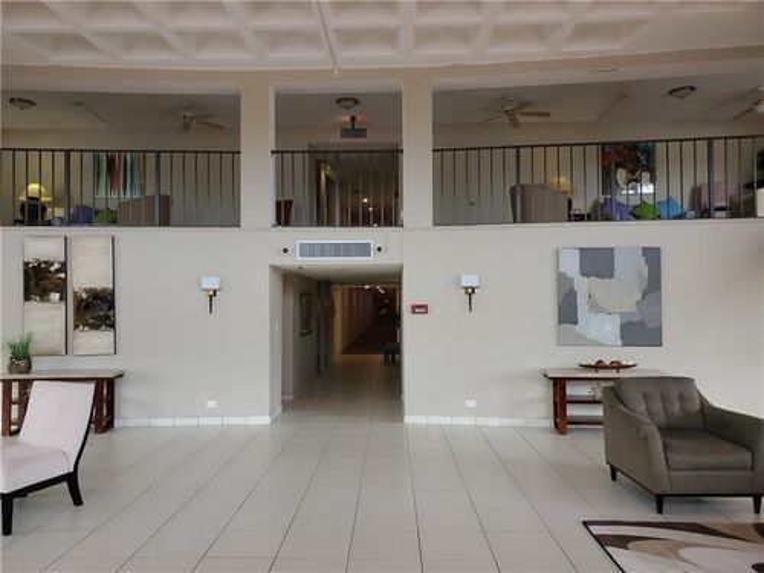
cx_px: 382
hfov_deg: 67.3
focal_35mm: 26
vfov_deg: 53.1
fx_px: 574
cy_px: 286
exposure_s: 1/60
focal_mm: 4.3
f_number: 2.4
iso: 64
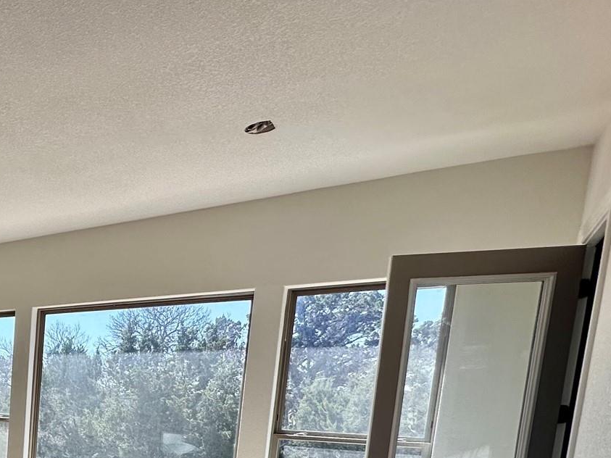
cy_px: 469
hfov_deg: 39.0
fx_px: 600
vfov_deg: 37.0
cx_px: -126
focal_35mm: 34
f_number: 2.2
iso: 40
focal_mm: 2.22
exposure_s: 1/393
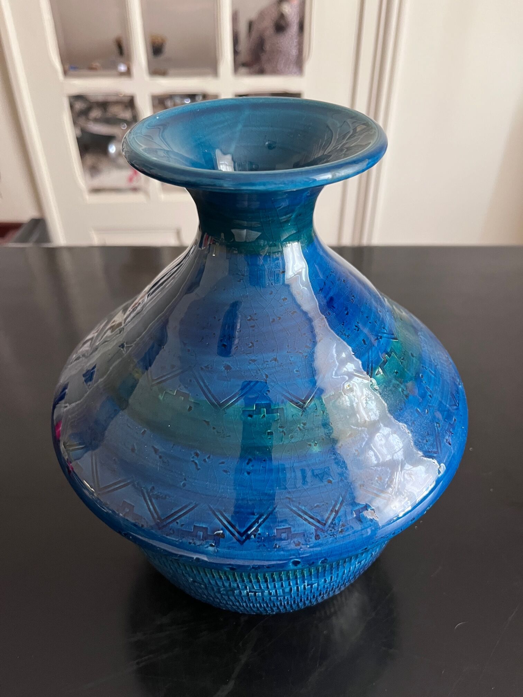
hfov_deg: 53.1
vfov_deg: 67.3
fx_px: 524
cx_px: 262
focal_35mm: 26
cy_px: 348
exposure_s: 1/60
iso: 320
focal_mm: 5.1
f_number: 1.6
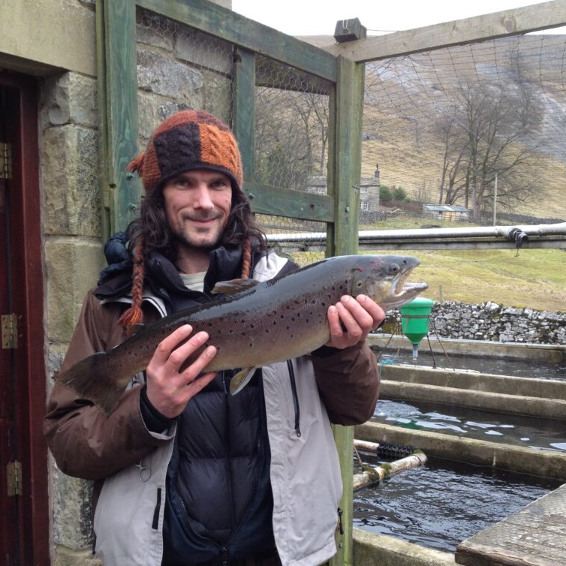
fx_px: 777
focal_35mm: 42
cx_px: 287
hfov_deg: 40.0
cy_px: 350
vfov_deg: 39.8
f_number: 2.4
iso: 80
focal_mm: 4.28
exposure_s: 1/120
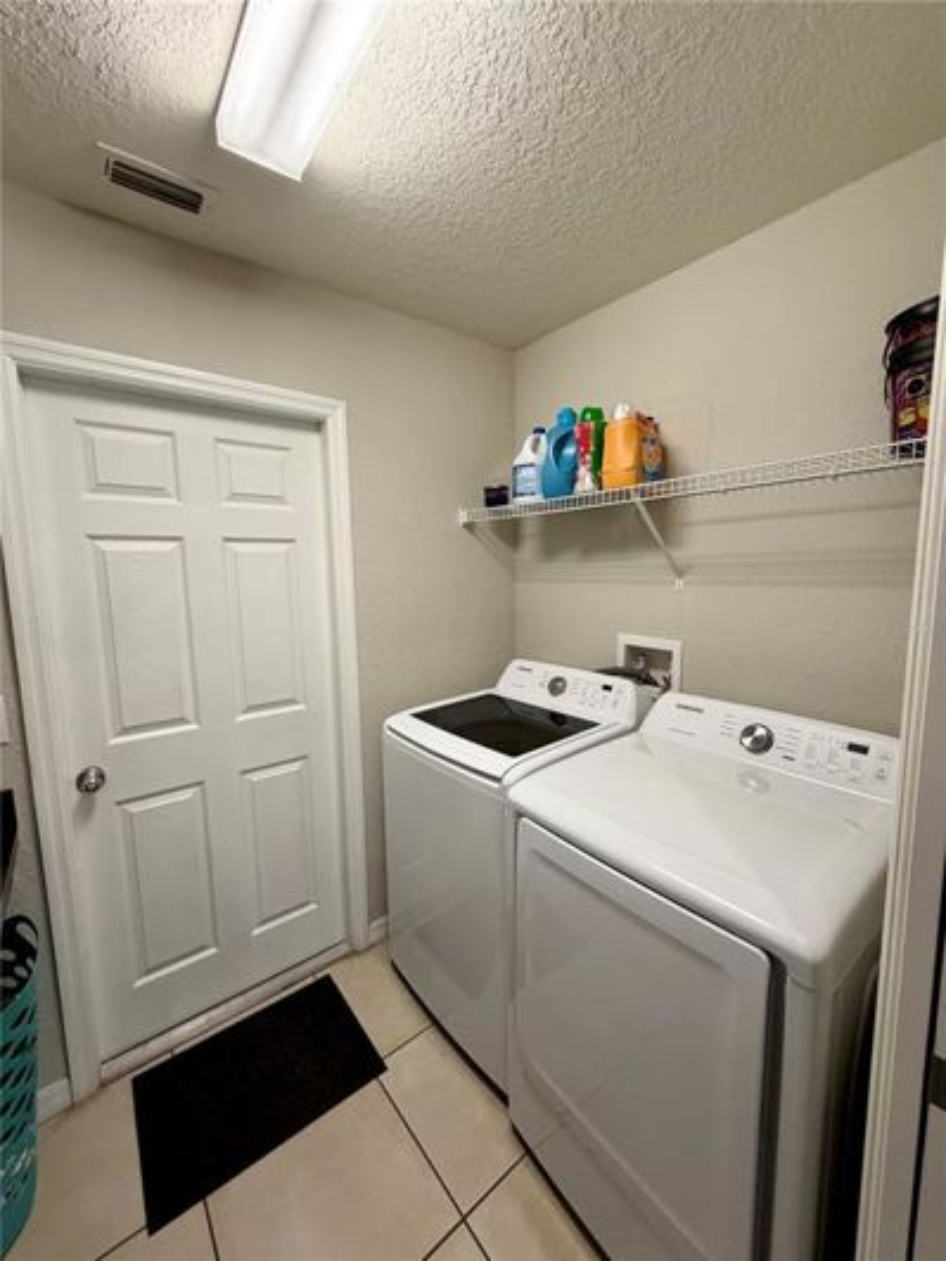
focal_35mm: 14
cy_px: 630
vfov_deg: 102.1
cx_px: 473
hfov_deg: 85.7
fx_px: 510
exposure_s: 1/120
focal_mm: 2.22
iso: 250
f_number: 2.2
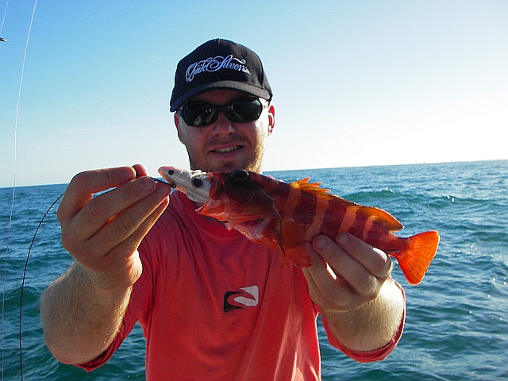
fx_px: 558
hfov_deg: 49.0
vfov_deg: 37.7
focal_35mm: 38
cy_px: 190
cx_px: 254
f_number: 6.6
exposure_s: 1/160
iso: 50
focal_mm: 6.3
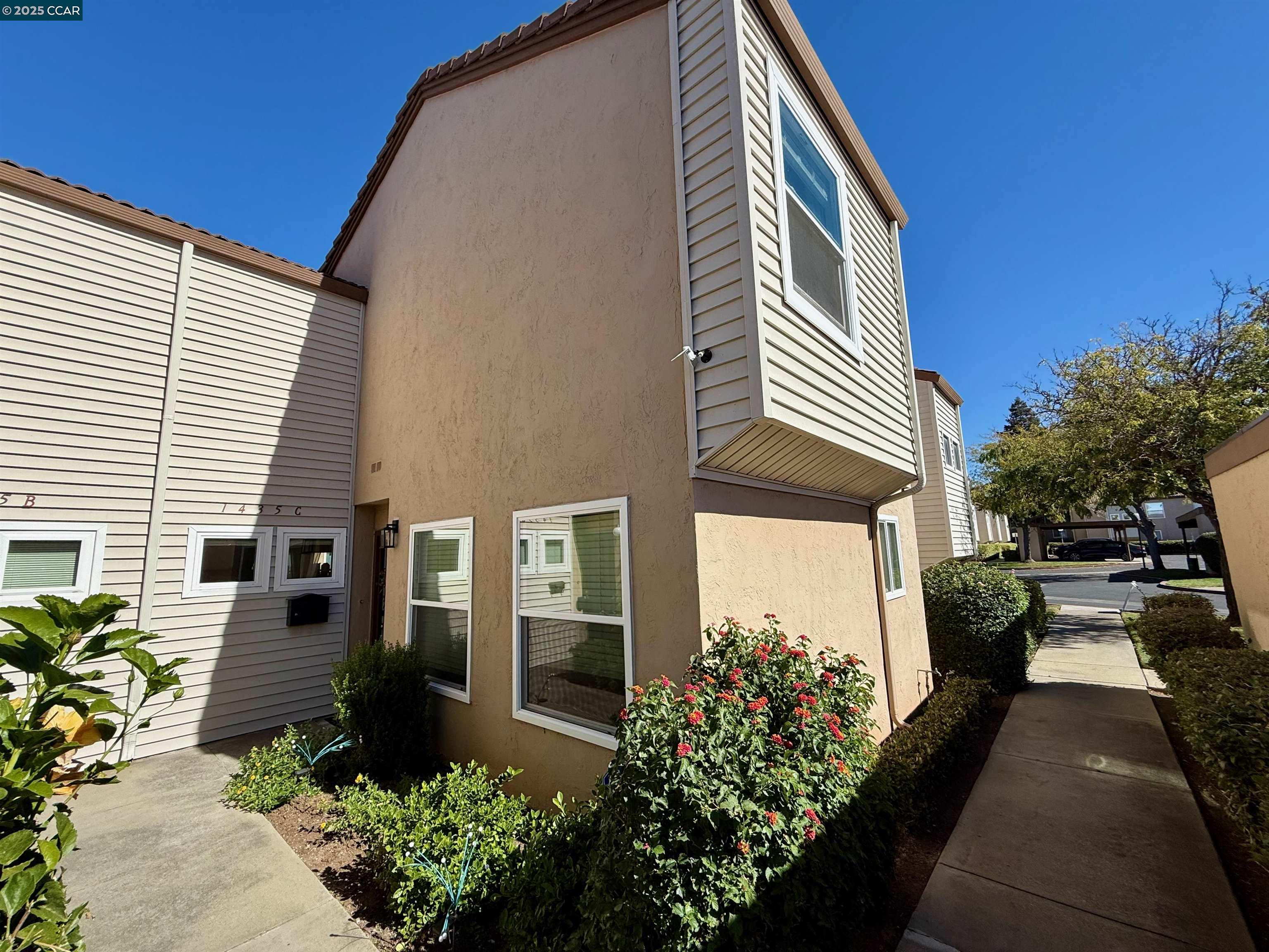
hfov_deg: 102.1
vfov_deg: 85.7
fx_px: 513
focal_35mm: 14
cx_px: 634
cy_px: 476
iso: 50
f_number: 2.2
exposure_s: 1/2092
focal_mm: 2.22
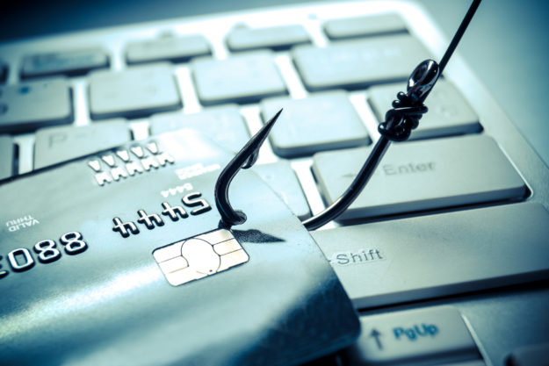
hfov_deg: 29.9
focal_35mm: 68
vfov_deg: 20.2
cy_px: 183
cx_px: 274
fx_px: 1030
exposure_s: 1/10
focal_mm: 45
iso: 100
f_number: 8
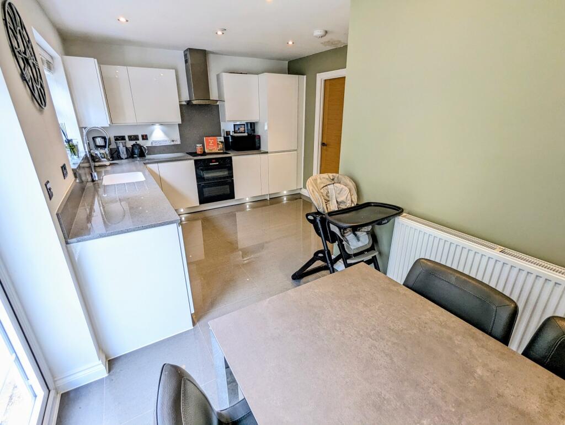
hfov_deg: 94.4
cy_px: 212
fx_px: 262
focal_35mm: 16
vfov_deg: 78.2
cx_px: 282
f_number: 2.2
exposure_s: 1/49.7
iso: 117
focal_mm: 2.35
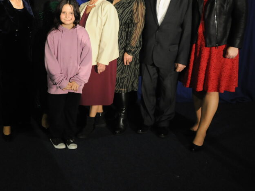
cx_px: 65
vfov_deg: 29.4
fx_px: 361
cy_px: 58
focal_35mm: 49
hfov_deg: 38.0
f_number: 2.8
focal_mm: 31
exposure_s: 1/250
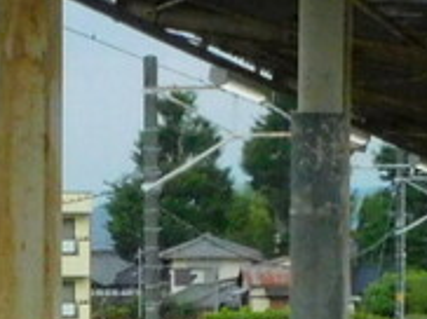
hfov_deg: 9.1
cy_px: 394
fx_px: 2686
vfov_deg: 6.7
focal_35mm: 218
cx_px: 47
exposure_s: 1/1600
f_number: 4.5
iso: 800
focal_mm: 5.9
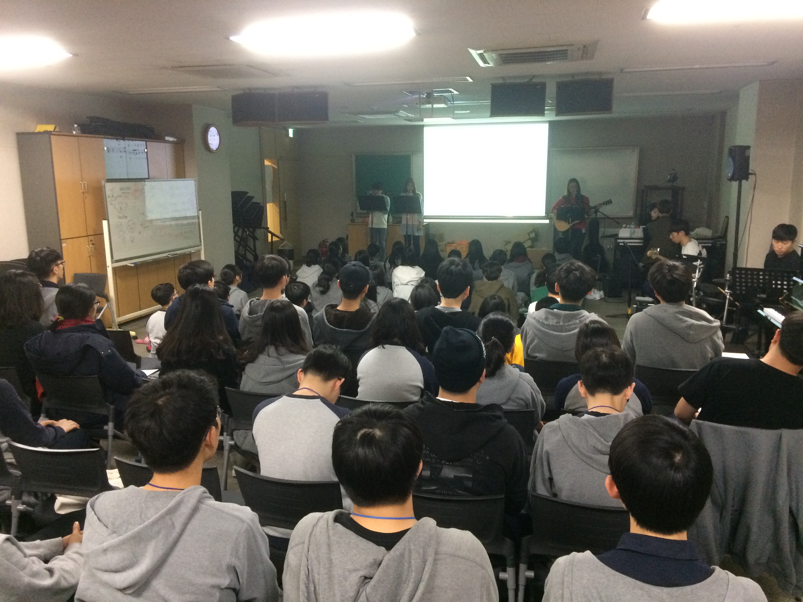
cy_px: 301
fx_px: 673
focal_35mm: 29
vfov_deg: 48.2
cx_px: 402
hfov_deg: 61.7
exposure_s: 1/30
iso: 250
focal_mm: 4.15
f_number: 2.2
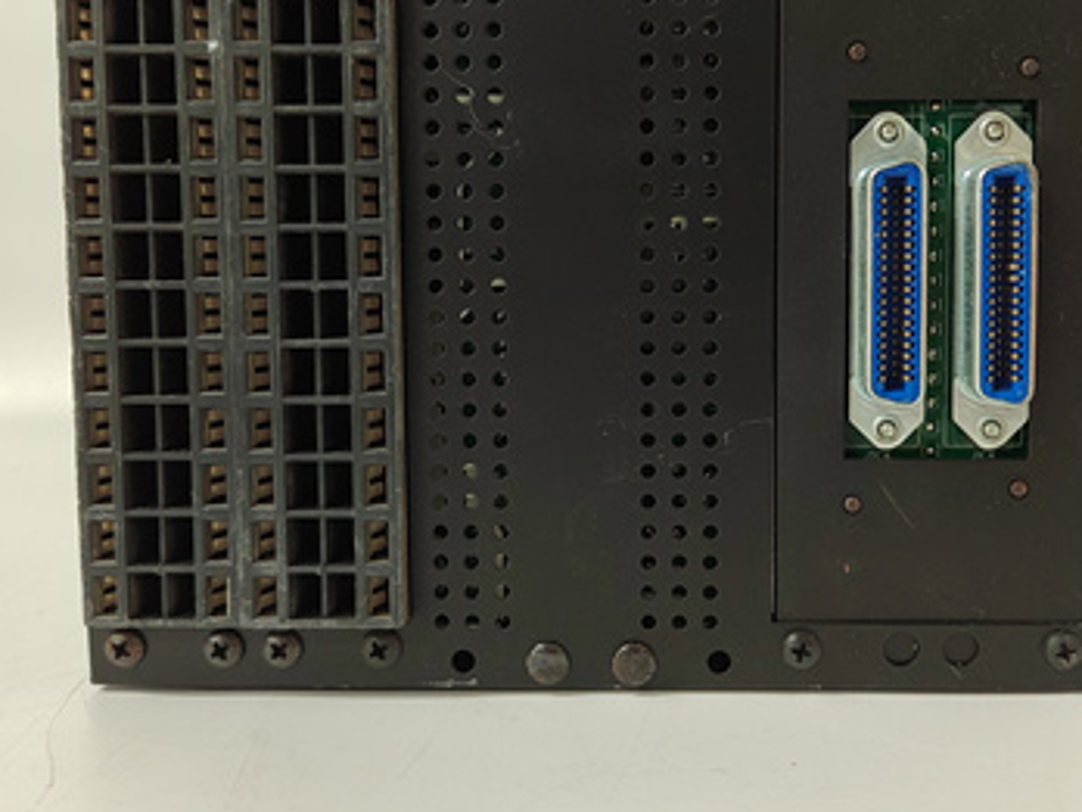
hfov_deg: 55.1
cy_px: 322
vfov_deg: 42.7
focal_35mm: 33
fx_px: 1031
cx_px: 628
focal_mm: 5.52
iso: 1703
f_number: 1.9
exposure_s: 1/60
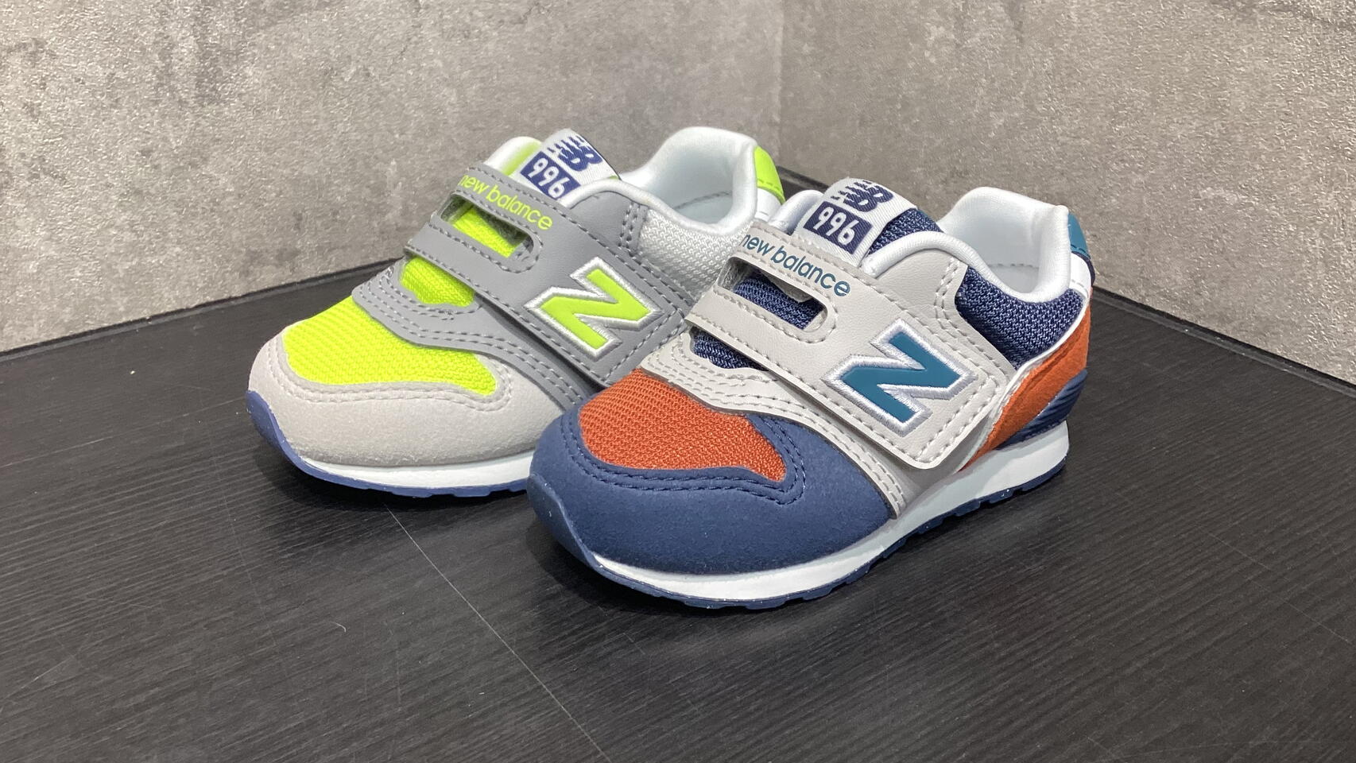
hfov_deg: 52.7
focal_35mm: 38
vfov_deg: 31.1
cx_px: 724
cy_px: 311
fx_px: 1366
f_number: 2.4
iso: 80
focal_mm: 3.3
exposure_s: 1/60
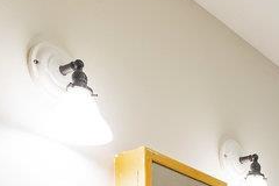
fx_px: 639
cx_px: 337
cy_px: 409
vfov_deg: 13.4
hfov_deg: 22.6
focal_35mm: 82
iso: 400
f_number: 11
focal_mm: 16.5
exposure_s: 1/15
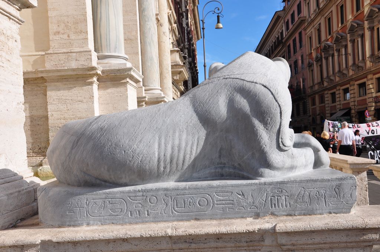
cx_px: 190
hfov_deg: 51.3
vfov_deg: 35.4
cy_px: 126
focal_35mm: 38
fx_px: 395
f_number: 10
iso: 200
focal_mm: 25
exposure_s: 1/250
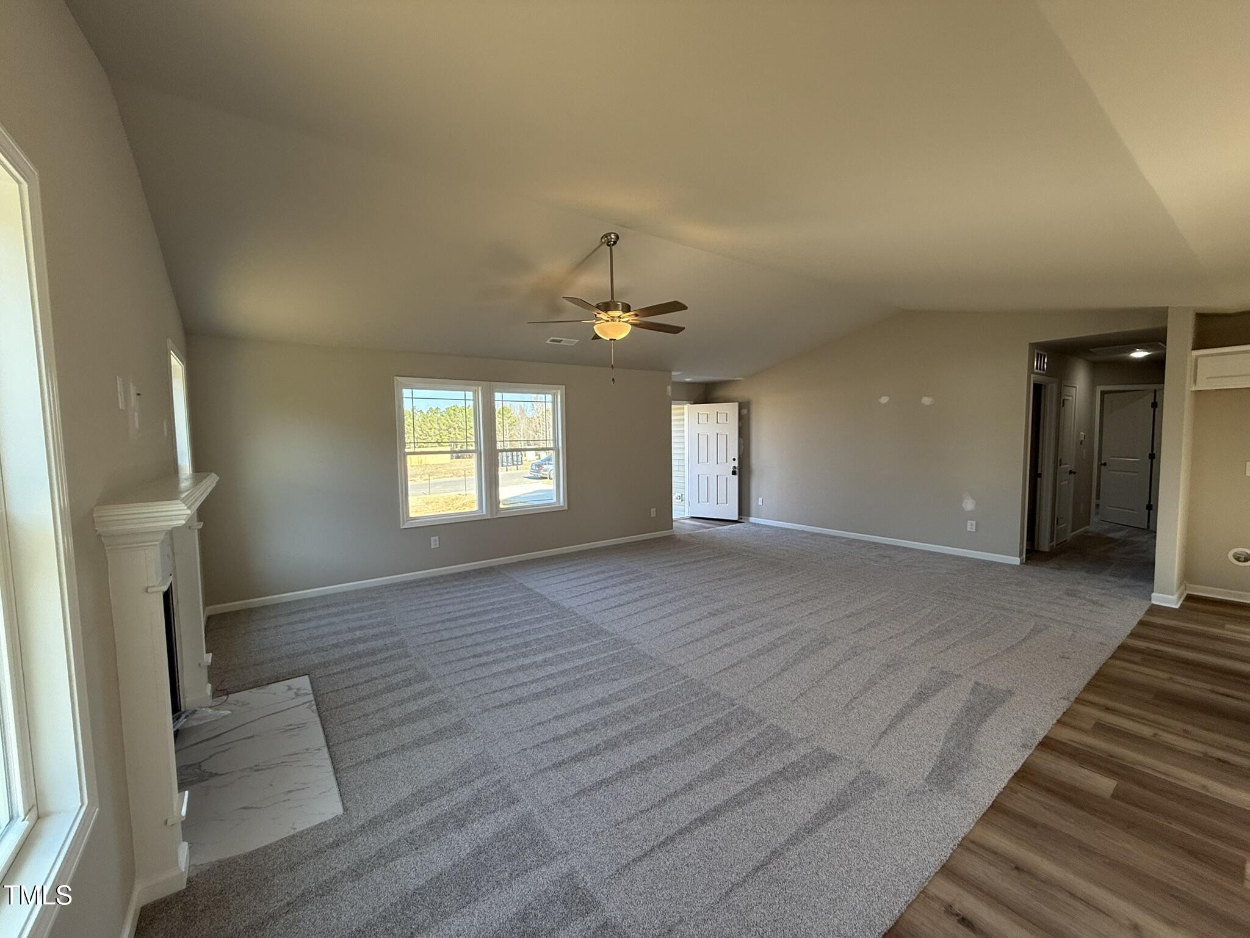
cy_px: 469
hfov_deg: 102.1
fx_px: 506
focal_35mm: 14
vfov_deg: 85.7
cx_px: 625
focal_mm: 2.22
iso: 64
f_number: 2.2
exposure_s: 1/123
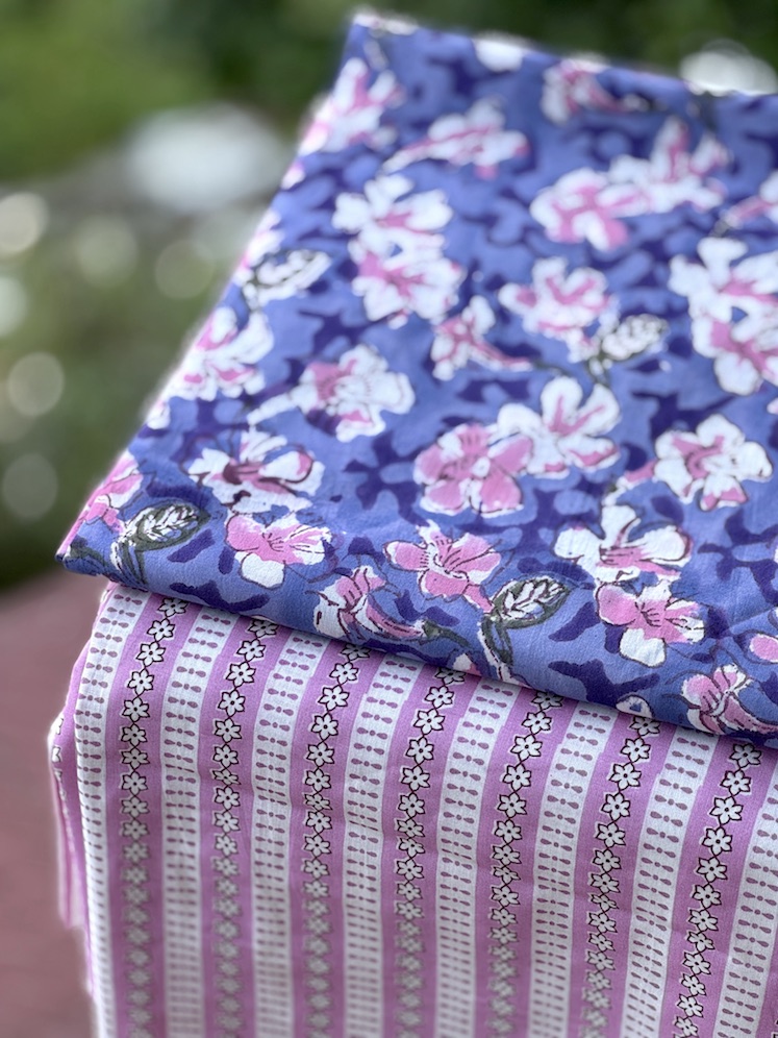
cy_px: 519
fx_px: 2307
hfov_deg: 19.1
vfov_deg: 25.3
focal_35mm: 77
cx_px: 389
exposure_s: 1/137
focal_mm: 9
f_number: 2.8
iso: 25
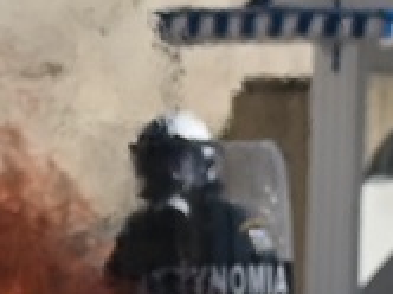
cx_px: 227
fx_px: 5158
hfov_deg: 4.4
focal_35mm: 455
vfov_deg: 3.3
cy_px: 428
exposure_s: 1/2500
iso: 250
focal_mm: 98
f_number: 5
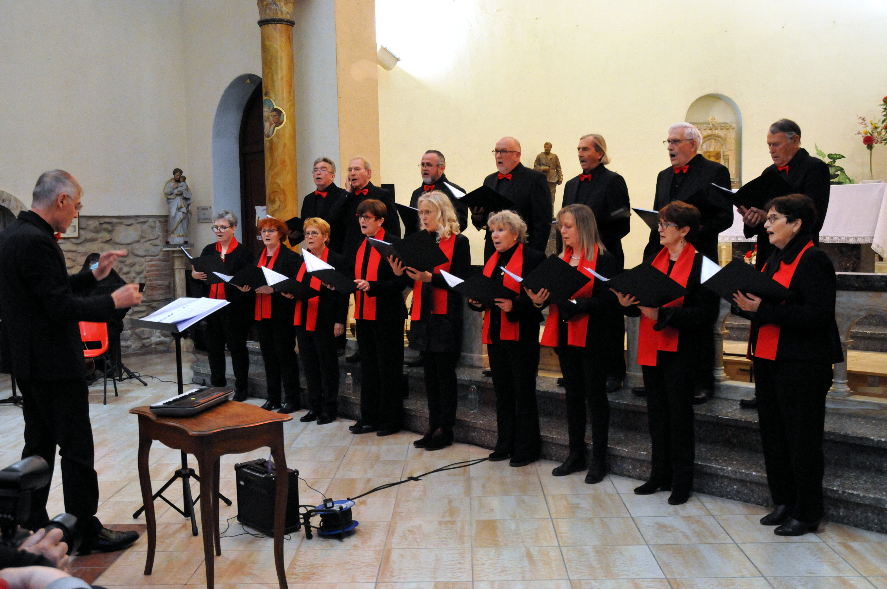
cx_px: 444
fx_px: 923
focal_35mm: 38
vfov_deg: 35.4
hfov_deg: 51.3
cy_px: 294
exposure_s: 1/80
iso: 2500
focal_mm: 25
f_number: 4.5
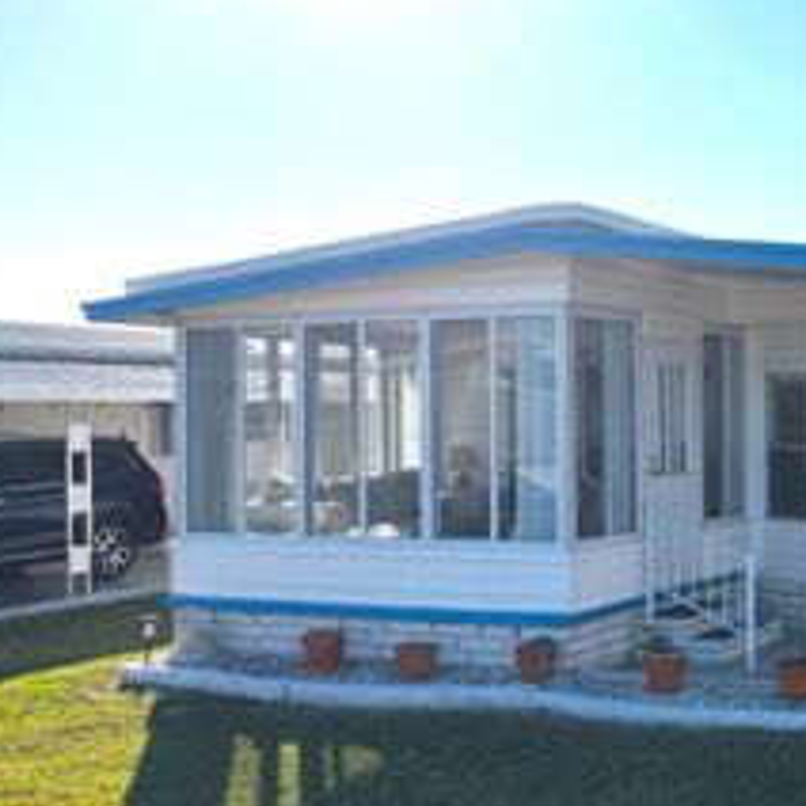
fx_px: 1317
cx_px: 863
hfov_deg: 30.8
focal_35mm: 50
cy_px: 424
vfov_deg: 34.0
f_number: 1.7
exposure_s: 1/1500
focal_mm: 6.72
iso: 110
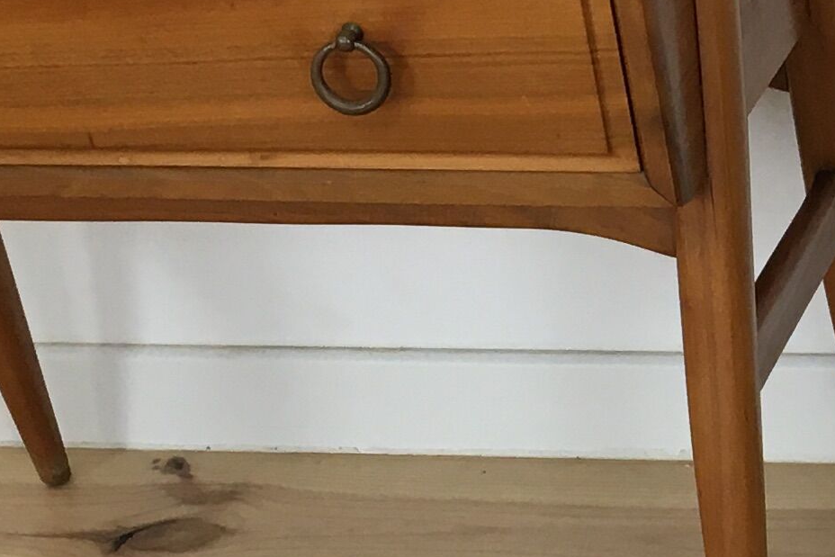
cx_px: 1033
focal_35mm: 131
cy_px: 288
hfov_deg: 15.0
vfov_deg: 10.5
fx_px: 3039
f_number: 2.2
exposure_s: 1/33
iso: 25
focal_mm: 4.15
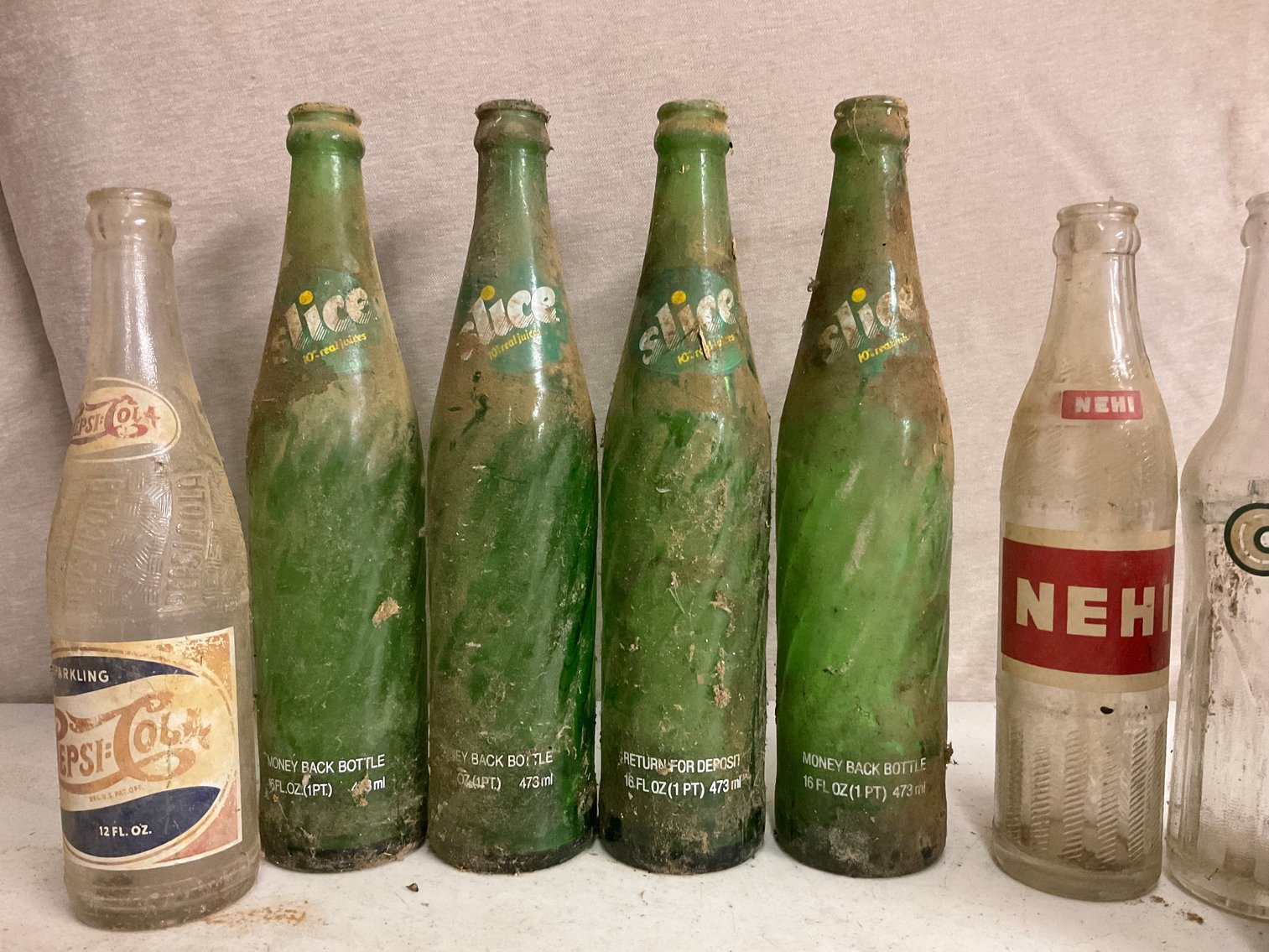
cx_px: 634
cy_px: 476
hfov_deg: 61.7
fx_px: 1063
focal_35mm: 29
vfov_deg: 48.2
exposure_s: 1/40
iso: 320
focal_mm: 3
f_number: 1.8
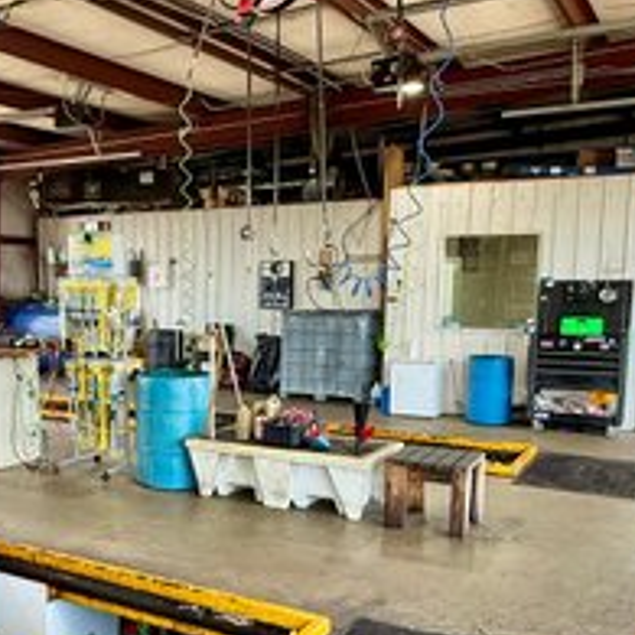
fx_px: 830
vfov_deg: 41.5
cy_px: 405
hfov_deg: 41.2
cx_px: 200
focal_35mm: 40
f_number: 2.2
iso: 80
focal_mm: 2.22
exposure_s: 1/120
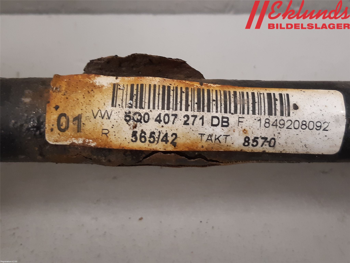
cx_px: 175
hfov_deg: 67.3
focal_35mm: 26
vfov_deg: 53.1
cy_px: 132
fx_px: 263
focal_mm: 3.93
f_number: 1.7
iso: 160
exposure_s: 1/50
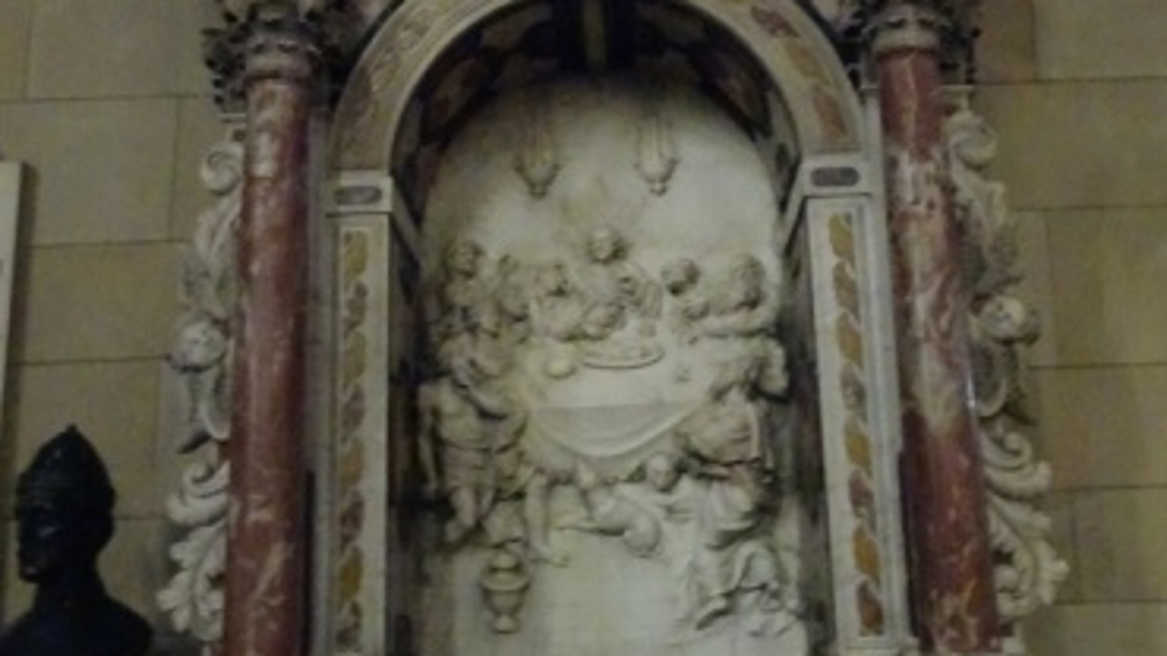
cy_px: 196
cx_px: 585
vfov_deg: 23.8
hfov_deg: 41.3
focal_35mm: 50
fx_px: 1547
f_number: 4.5
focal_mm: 5.79
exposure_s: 1/25
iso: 3200
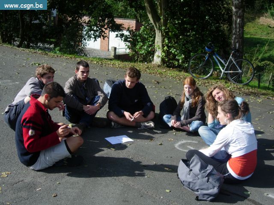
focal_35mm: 41
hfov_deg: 45.8
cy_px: 102
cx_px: 137
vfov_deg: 35.1
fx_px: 325
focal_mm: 8.5
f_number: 2.9
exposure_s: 1/966
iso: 64
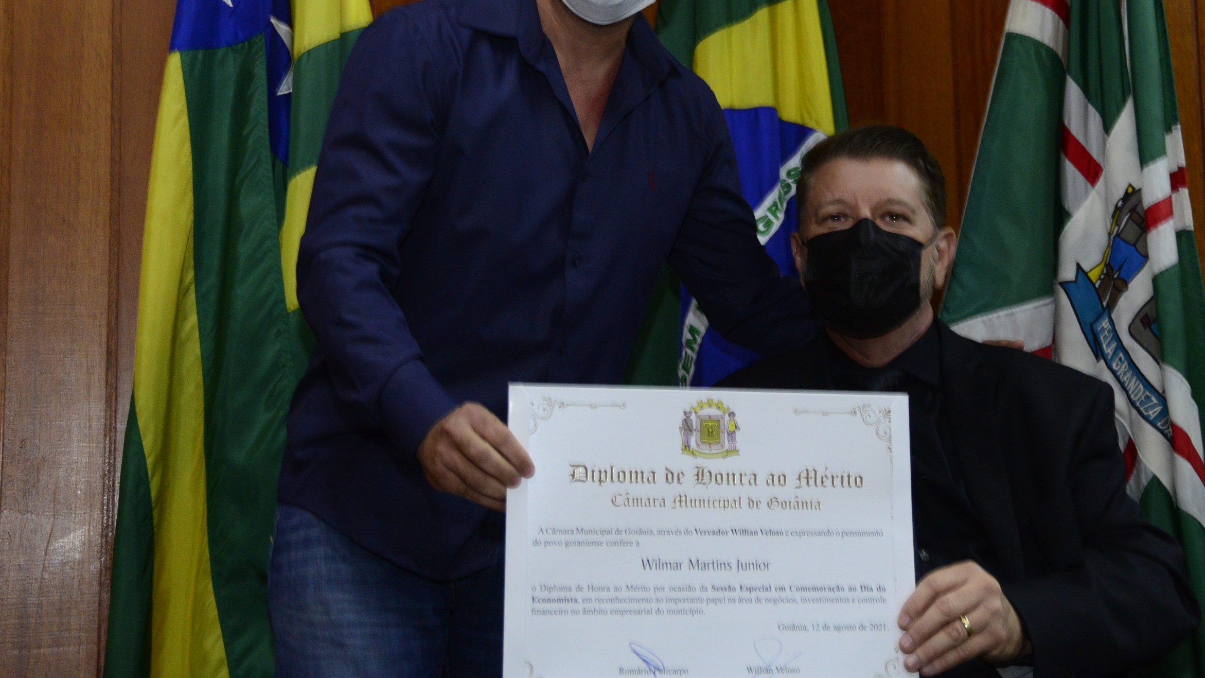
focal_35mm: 70
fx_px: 2236
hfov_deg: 30.1
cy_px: 219
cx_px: 700
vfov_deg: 17.2
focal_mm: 52
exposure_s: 1/60
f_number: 6.3
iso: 2500
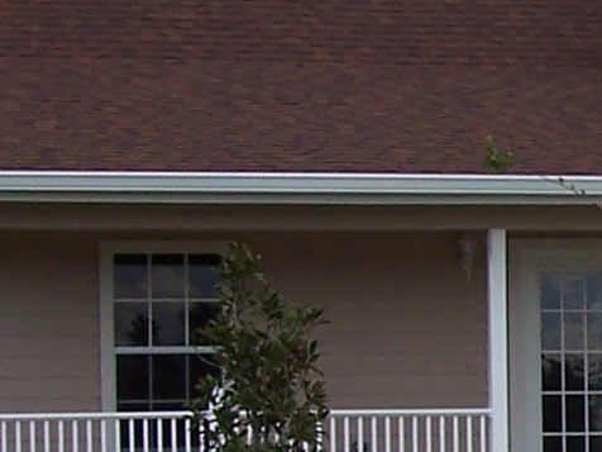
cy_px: 422
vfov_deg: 8.0
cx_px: 971
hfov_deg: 10.3
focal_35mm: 184
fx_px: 3200
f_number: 4
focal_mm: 6.3
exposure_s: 1/500
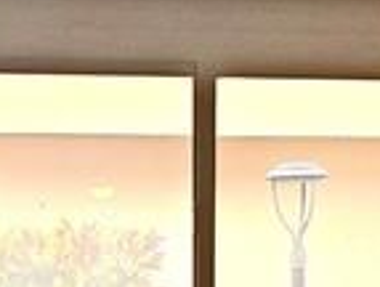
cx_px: 223
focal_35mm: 145
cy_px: 755
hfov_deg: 13.6
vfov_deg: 9.0
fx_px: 1596
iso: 100
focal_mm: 5.4
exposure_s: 1/60
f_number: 1.8
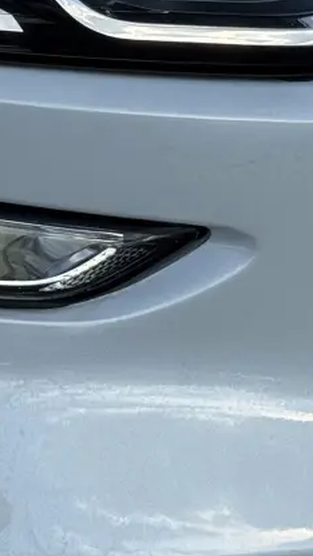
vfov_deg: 11.7
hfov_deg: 6.6
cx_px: -185
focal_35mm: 181
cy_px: -60
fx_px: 2671
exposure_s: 1/3226
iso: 64
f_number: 1.78
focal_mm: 6.76
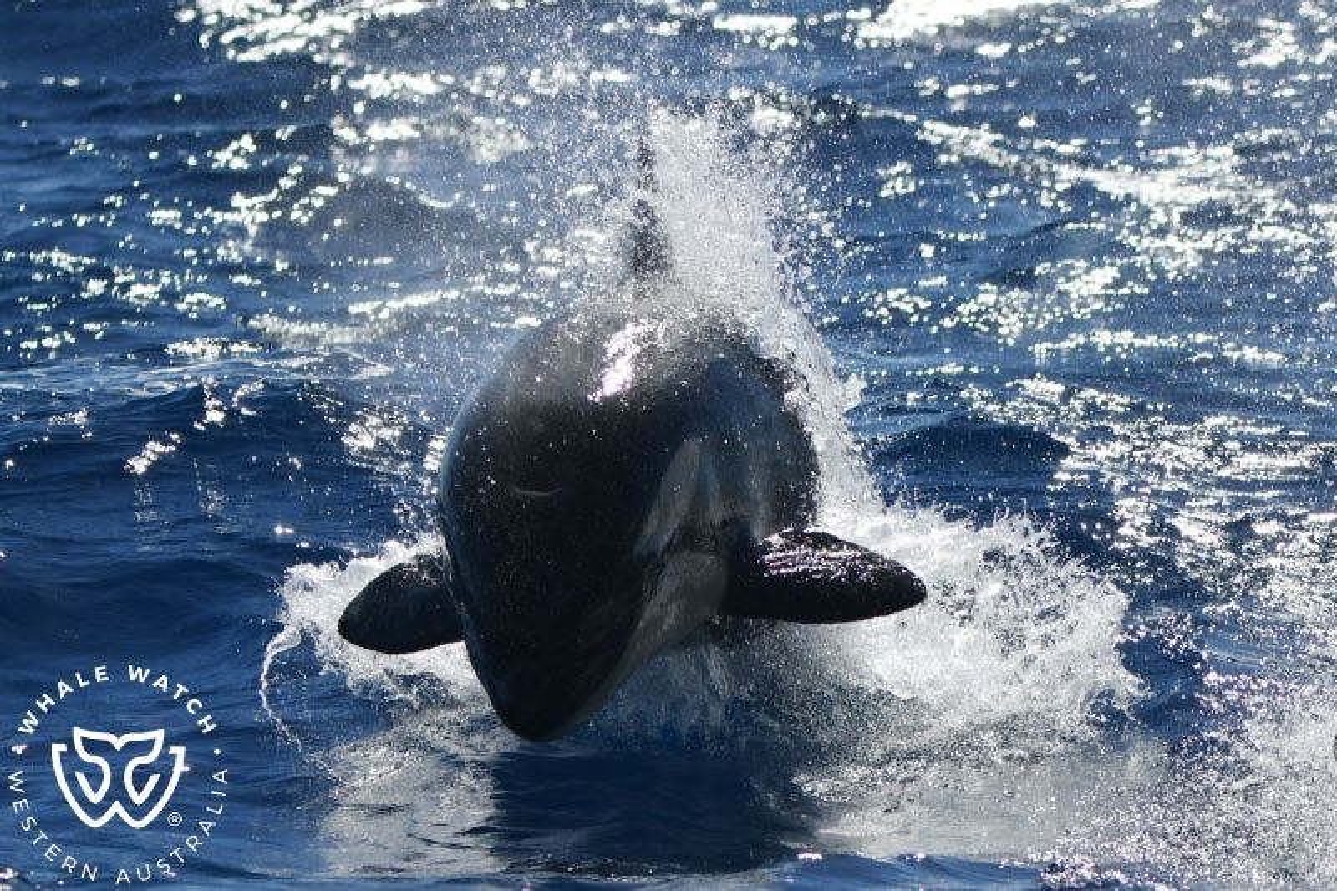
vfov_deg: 7.4
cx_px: 668
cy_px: 446
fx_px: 6869
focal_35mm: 185
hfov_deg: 11.1
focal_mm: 185
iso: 400
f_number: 5.6
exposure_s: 1/8000
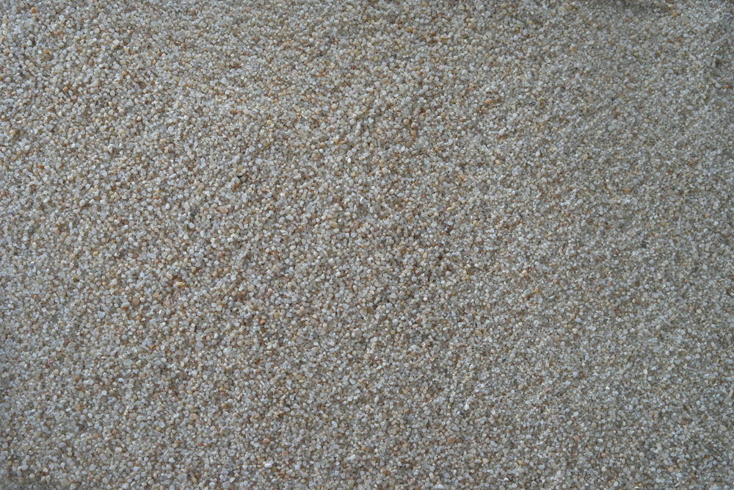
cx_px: 367
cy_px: 245
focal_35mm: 53
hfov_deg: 37.5
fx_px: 1081
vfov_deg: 25.5
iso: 400
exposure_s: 1/30
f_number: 4.5
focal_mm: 35
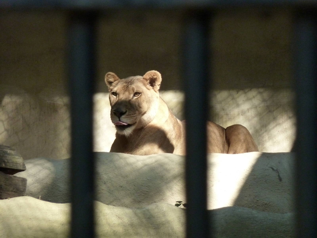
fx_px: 2747
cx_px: 158
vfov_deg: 5.0
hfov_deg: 6.6
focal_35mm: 300
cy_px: 119
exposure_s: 1/250
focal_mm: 49.2
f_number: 4.9
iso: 500
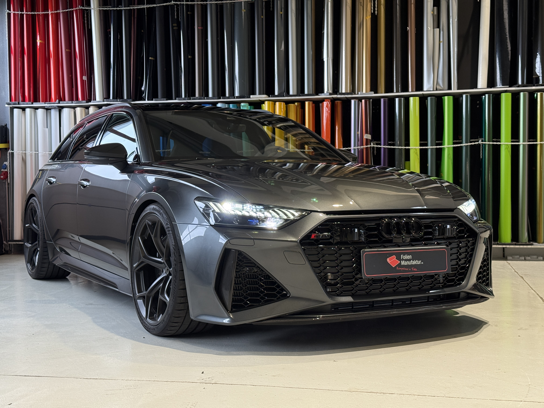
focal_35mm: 48
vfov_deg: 30.3
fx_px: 754
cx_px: 272
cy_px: 204
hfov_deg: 39.7
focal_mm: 6.76
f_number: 1.78
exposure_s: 1/100
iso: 160
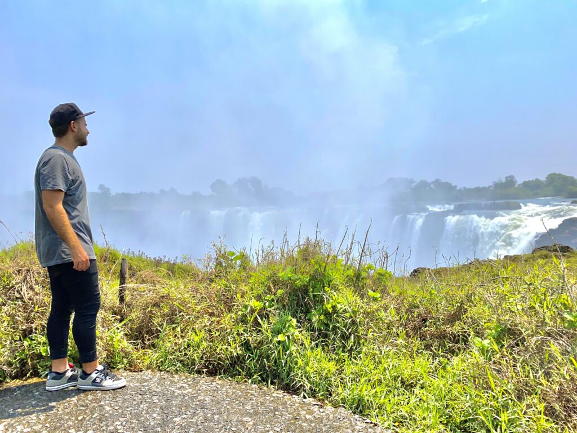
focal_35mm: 26
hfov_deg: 67.3
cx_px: 288
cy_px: 216
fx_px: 433
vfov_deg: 53.1
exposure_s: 1/5236
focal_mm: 4.25
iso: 32
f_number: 1.8
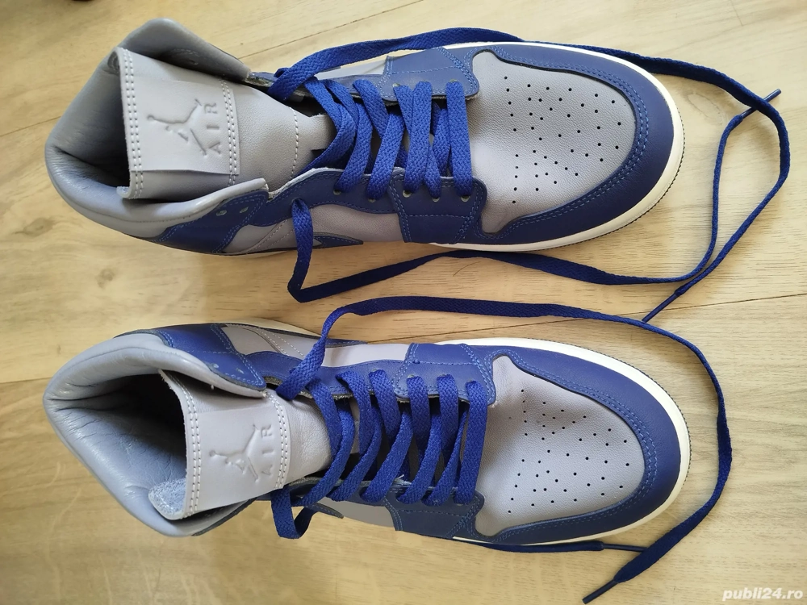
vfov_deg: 56.8
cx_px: 404
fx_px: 560
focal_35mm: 24
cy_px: 302
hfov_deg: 71.6
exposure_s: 1/33
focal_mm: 5.31
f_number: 1.7
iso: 125
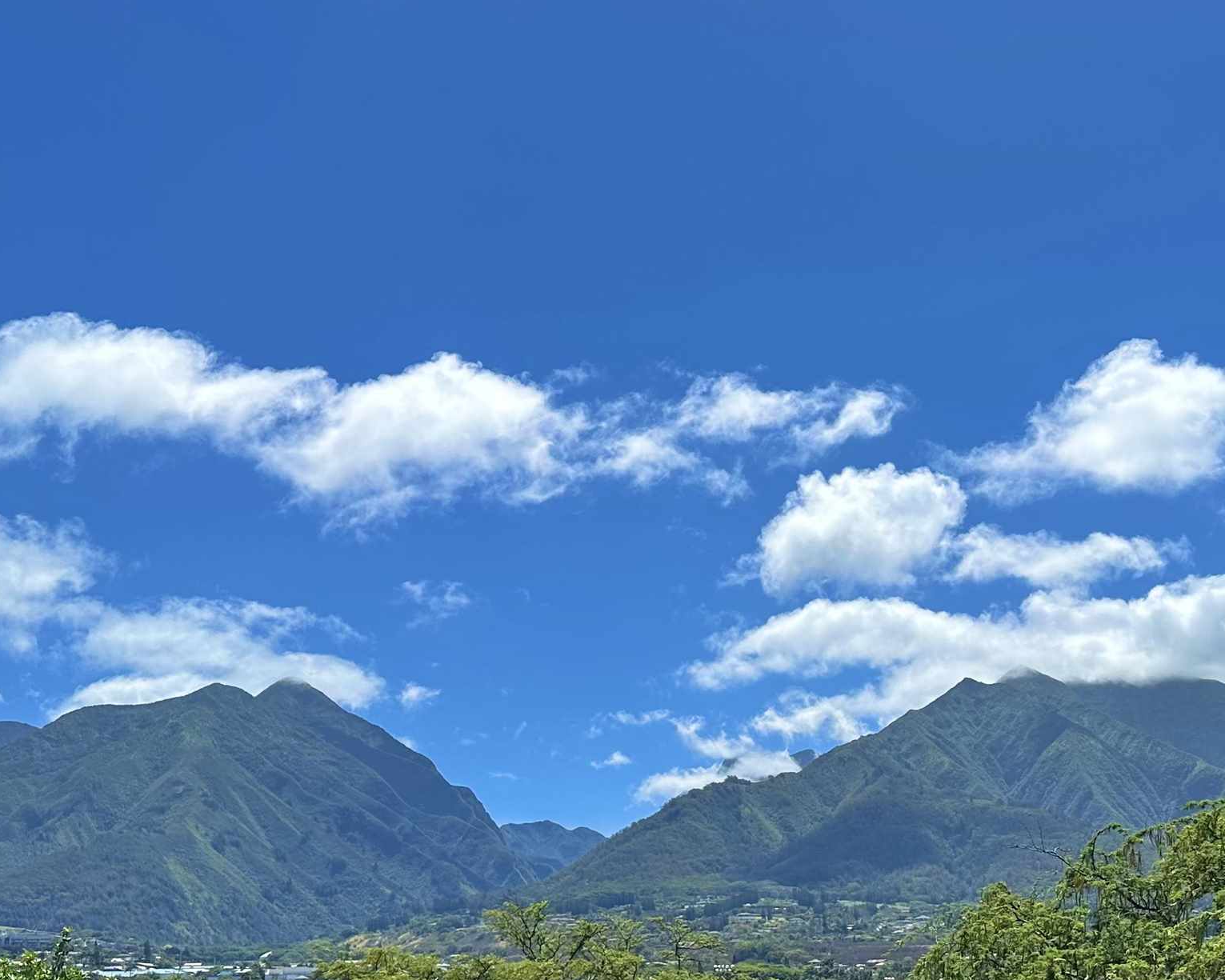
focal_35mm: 47
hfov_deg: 39.0
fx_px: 1704
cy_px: 676
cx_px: 828
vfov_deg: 31.8
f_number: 1.78
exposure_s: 1/7576
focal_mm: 6.86
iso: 80
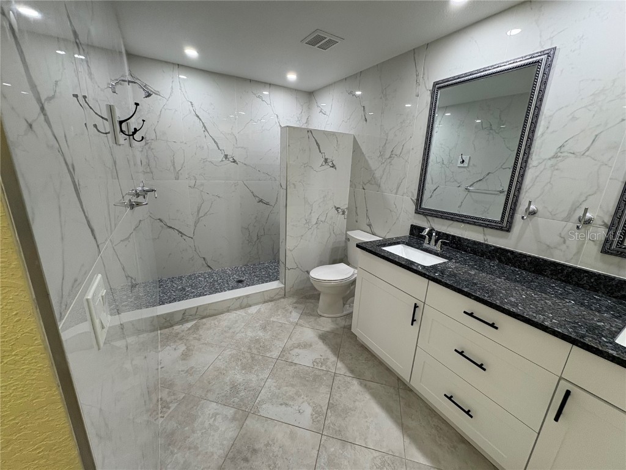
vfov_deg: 85.7
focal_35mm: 14
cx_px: 313
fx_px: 253
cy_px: 235
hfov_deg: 102.1
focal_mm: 2.22
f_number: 2.2
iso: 200
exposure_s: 1/120
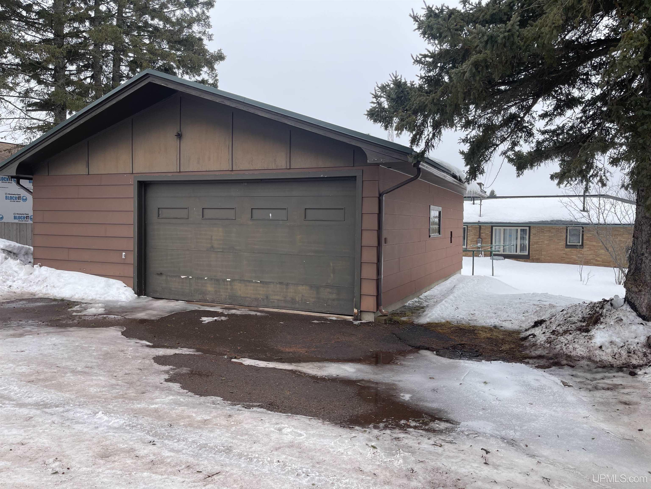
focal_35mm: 25
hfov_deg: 69.4
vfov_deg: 54.9
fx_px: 470
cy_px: 244
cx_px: 326
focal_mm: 5.1
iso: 32
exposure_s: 1/1175
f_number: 1.6
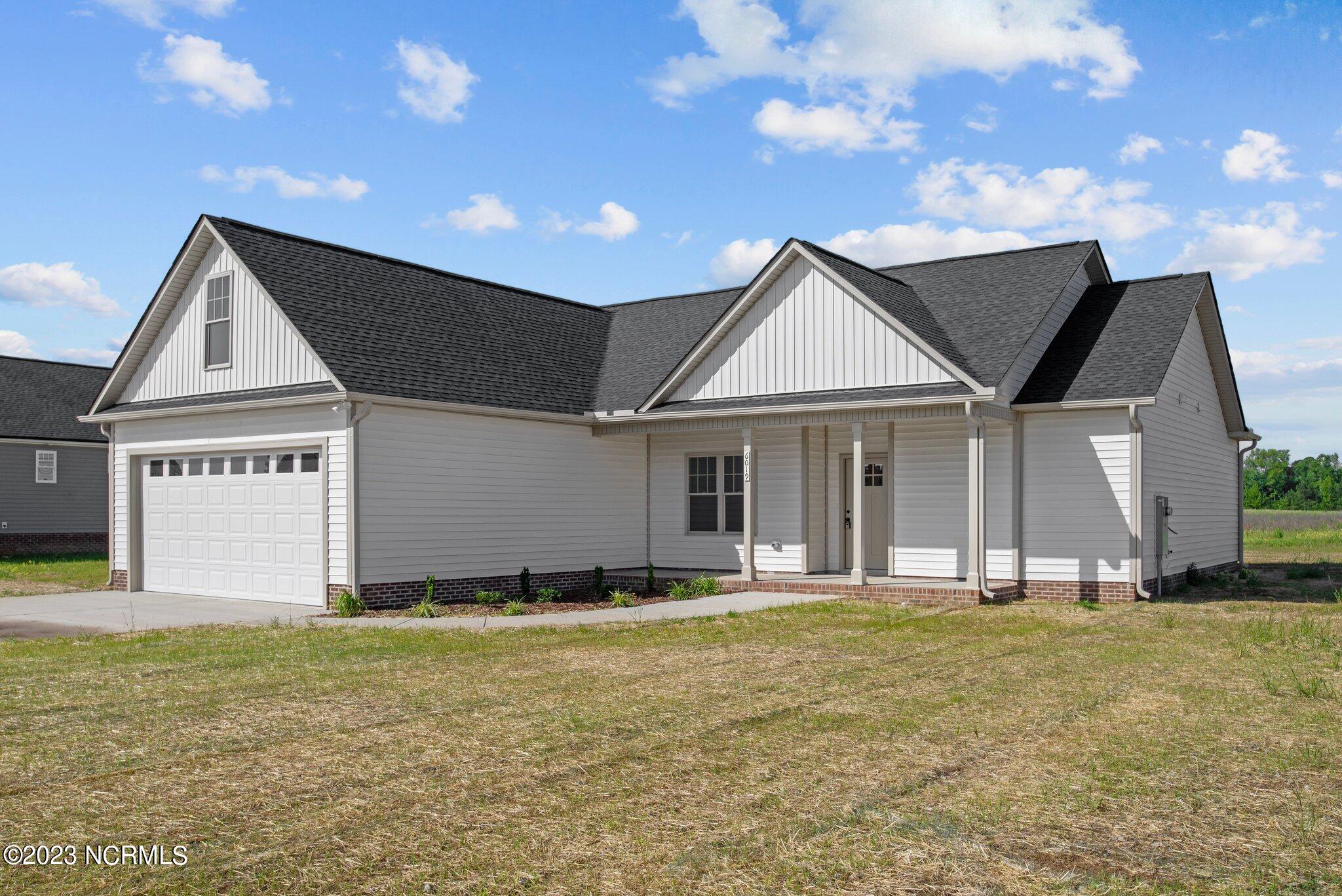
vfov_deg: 43.6
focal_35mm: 30
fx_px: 1119
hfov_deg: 61.9
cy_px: 448
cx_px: 671
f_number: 8
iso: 250
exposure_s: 1/1250
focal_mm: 30
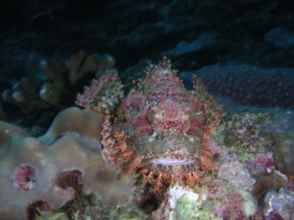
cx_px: 147
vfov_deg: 37.7
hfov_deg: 49.0
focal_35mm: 38
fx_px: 323
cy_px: 110
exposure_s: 1/45
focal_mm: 6
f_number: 6.7
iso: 160
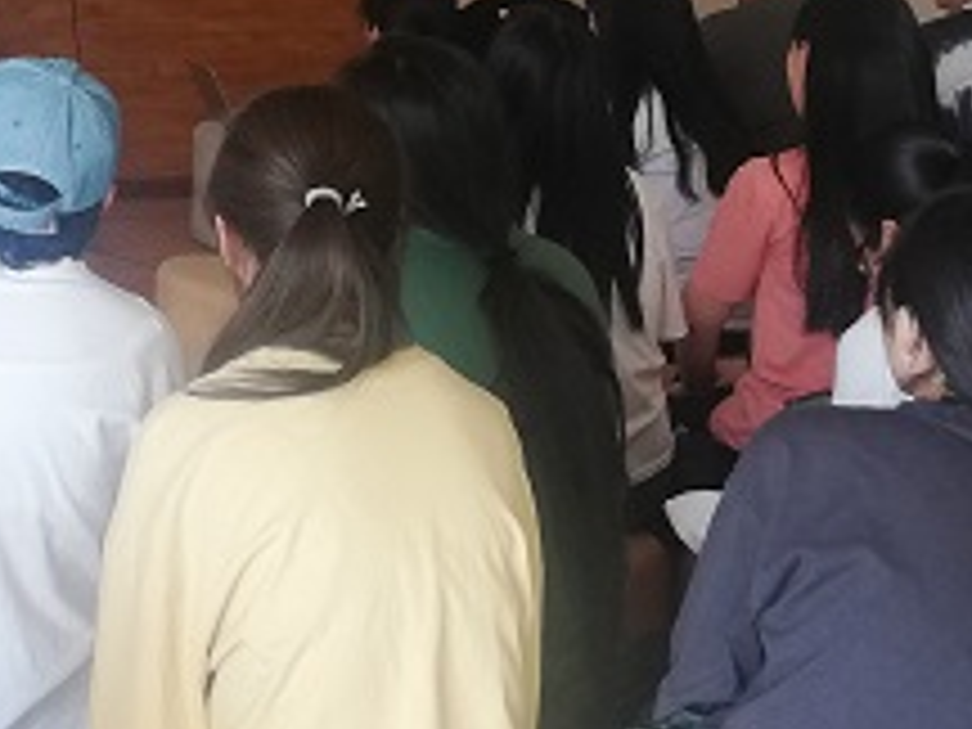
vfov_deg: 18.5
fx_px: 2162
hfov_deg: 24.6
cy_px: -58
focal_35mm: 77
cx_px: 108
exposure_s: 1/50
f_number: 2.2
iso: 200
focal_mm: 3.81
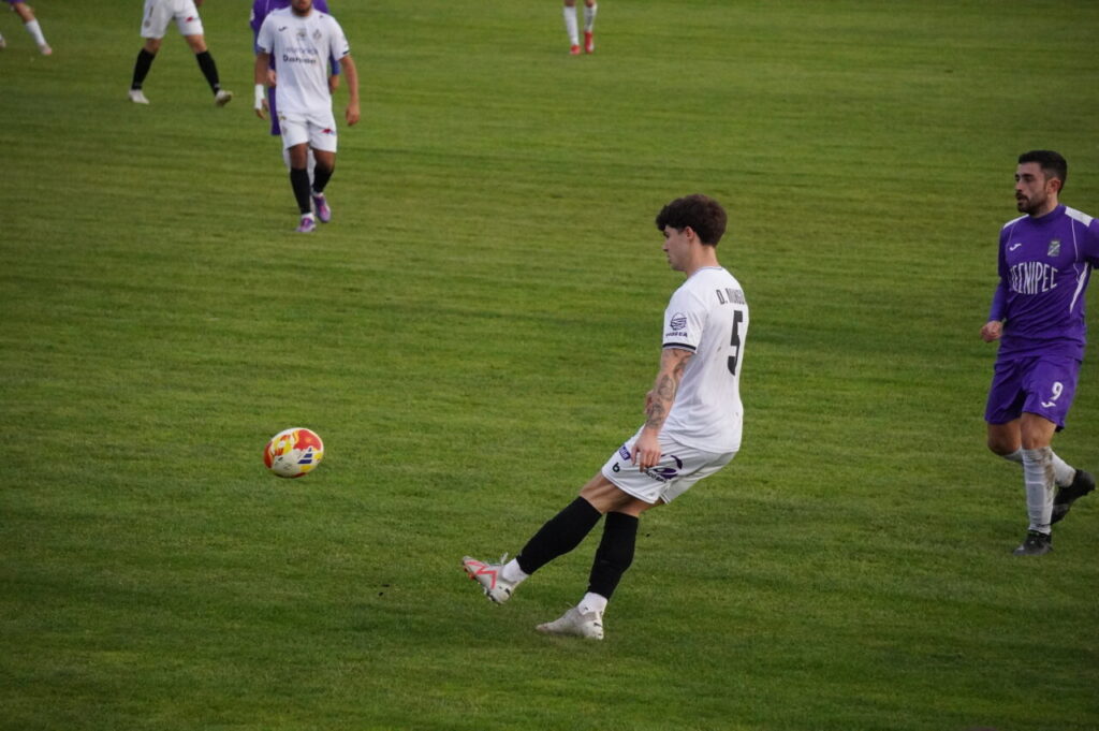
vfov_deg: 6.7
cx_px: 550
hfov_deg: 10.1
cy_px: 366
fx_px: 6223
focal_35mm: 204
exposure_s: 1/2500
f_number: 5.6
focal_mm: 136
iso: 6400
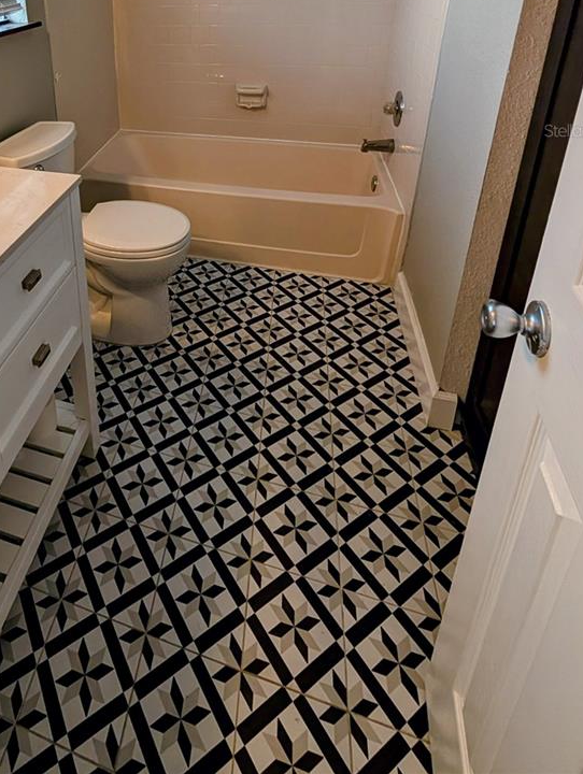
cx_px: 135
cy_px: 130
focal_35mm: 20
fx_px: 448
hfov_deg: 61.8
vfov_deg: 71.4
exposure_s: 1/120
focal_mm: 2.02
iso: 89
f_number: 1.7
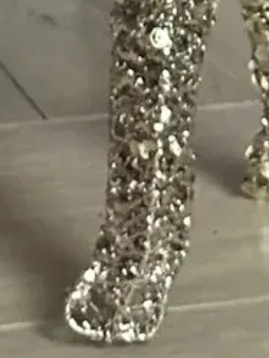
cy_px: -654
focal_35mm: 308
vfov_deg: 6.0
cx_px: -217
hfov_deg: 4.8
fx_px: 3189
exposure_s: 1/30
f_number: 1.78
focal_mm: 6.86
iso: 640
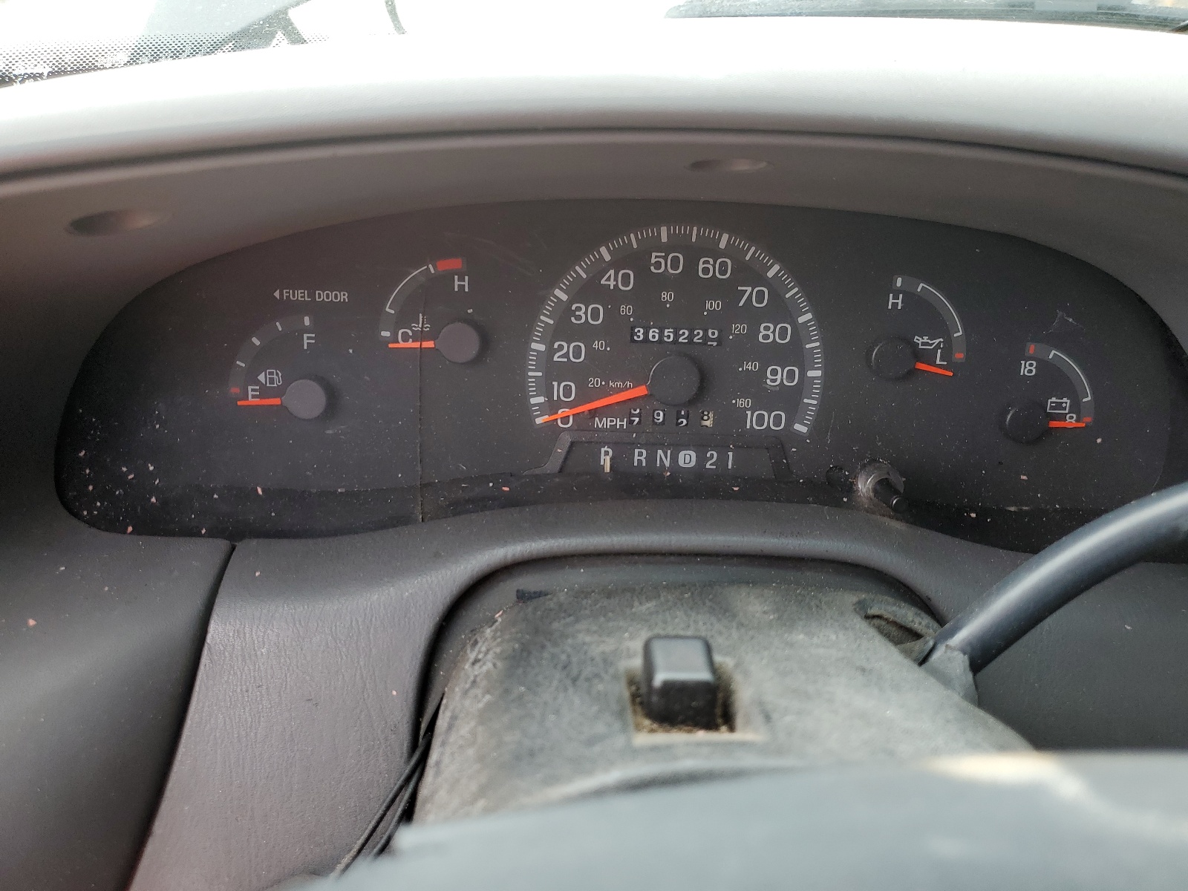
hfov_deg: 67.3
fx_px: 892
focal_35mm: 26
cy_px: 446
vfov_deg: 53.1
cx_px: 594
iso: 51
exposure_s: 1/120
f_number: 1.5
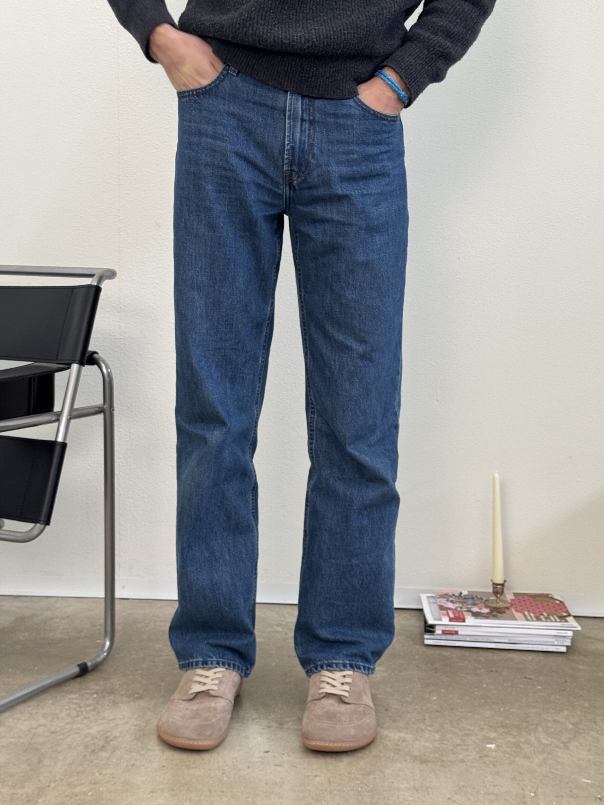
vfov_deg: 38.9
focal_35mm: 49
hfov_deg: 29.7
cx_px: 306
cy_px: 398
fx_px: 1140
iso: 125
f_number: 1.78
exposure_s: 1/50
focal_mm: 6.76
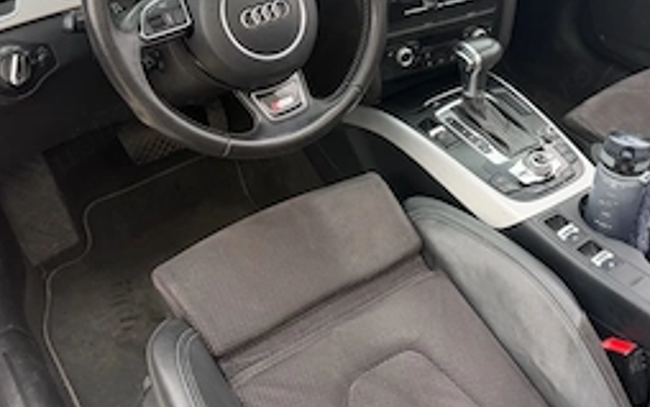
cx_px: 363
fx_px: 709
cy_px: 156
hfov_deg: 49.2
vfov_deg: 31.9
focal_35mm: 40
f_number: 1.78
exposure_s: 1/168
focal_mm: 6.76
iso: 100
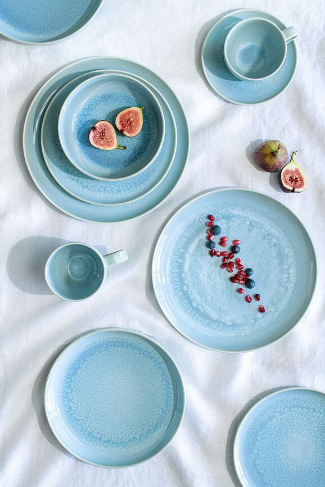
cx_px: 162
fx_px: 677
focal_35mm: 50
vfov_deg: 39.6
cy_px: 244
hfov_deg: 27.0
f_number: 6.3
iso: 100
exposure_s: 1/15
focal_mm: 50
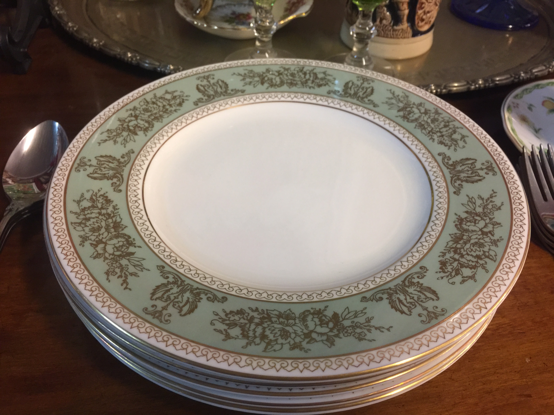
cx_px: 277
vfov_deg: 48.2
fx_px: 464
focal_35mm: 29
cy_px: 208
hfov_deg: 61.7
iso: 100
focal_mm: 4.15
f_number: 2.2
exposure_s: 1/17
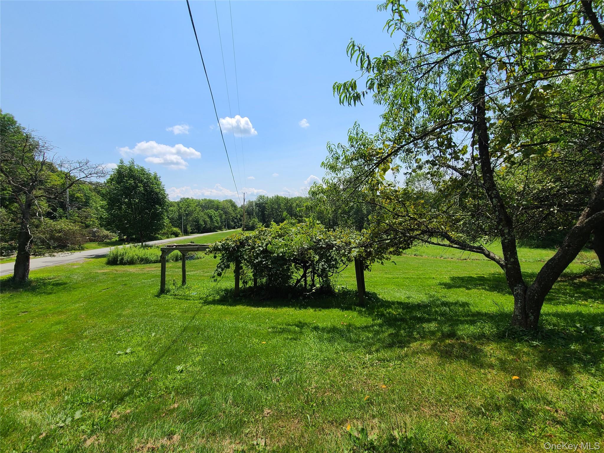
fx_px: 227
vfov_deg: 89.9
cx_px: 302
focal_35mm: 13
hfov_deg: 106.2
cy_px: 226
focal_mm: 2.2
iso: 50
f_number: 2.2
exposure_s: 1/2163
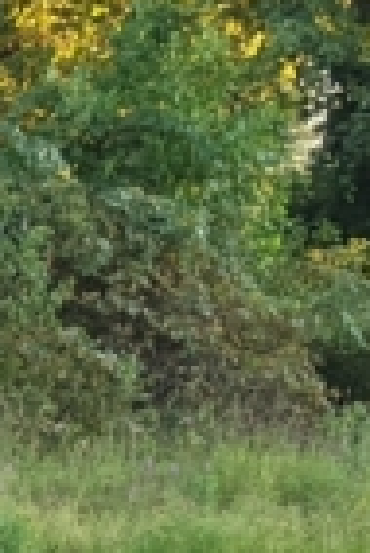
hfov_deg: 6.6
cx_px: -339
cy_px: 1279
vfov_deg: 9.2
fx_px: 3137
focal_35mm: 204
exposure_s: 1/239
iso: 64
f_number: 1.8
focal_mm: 4.44
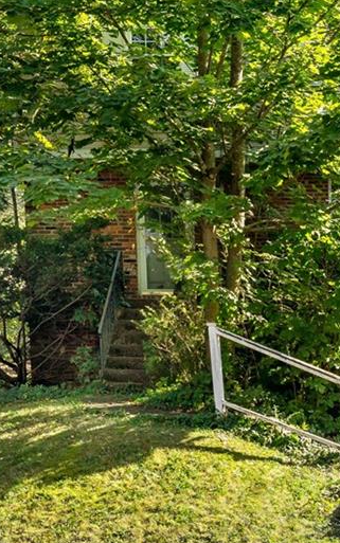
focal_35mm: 63
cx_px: 363
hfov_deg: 19.8
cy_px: 289
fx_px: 933
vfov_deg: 32.5
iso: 200
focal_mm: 21.1
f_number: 7.1
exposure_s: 1/160
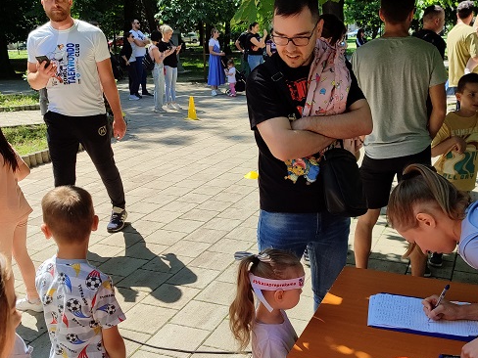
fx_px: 566
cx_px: 264
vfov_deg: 34.9
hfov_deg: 45.7
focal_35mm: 41
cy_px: 226
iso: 50
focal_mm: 5.95
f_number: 1.89
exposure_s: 1/607
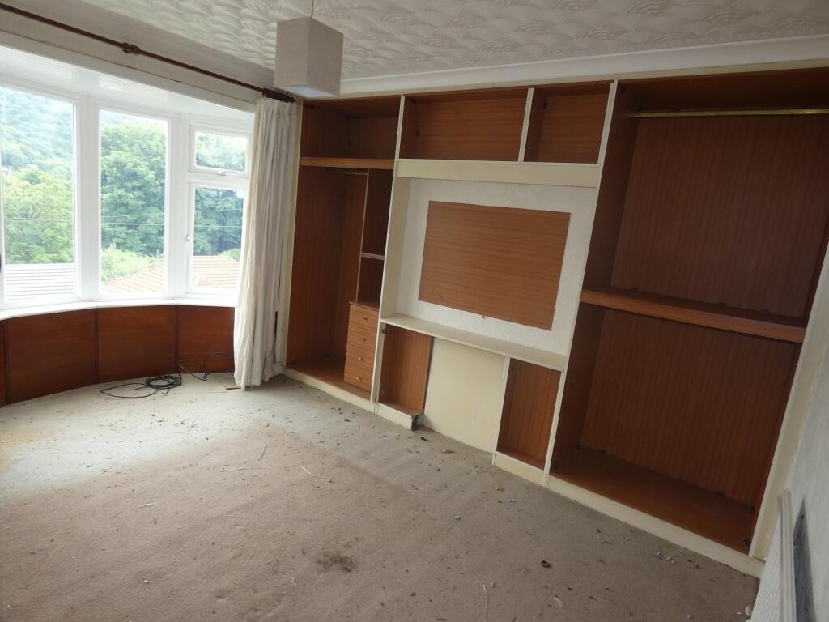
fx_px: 479
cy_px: 311
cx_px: 414
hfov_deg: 81.7
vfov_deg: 66.0
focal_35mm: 20
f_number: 2.8
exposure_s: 1/60
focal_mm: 3.6
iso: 100
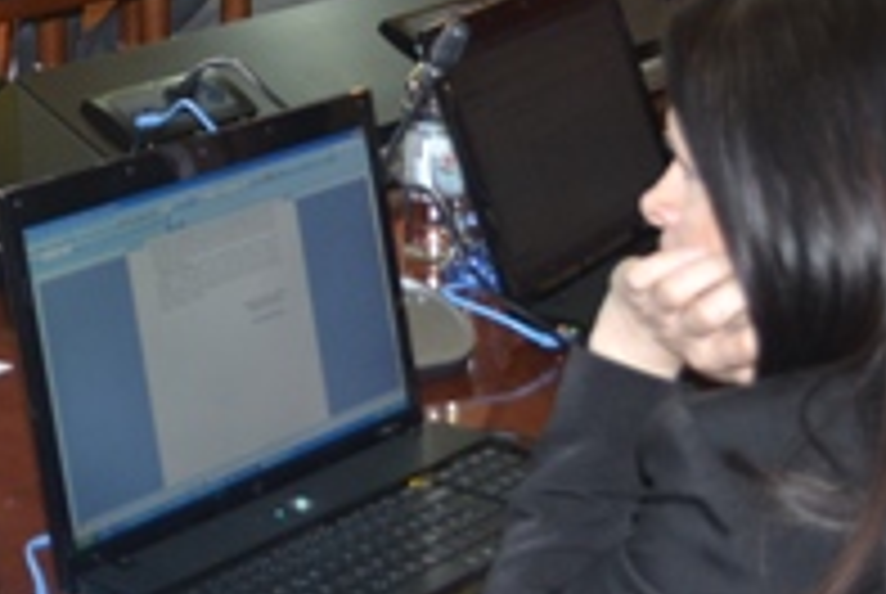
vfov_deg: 12.5
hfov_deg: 18.0
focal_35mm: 107
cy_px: -155
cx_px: -225
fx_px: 2637
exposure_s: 1/60
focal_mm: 22
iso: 450
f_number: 3.8
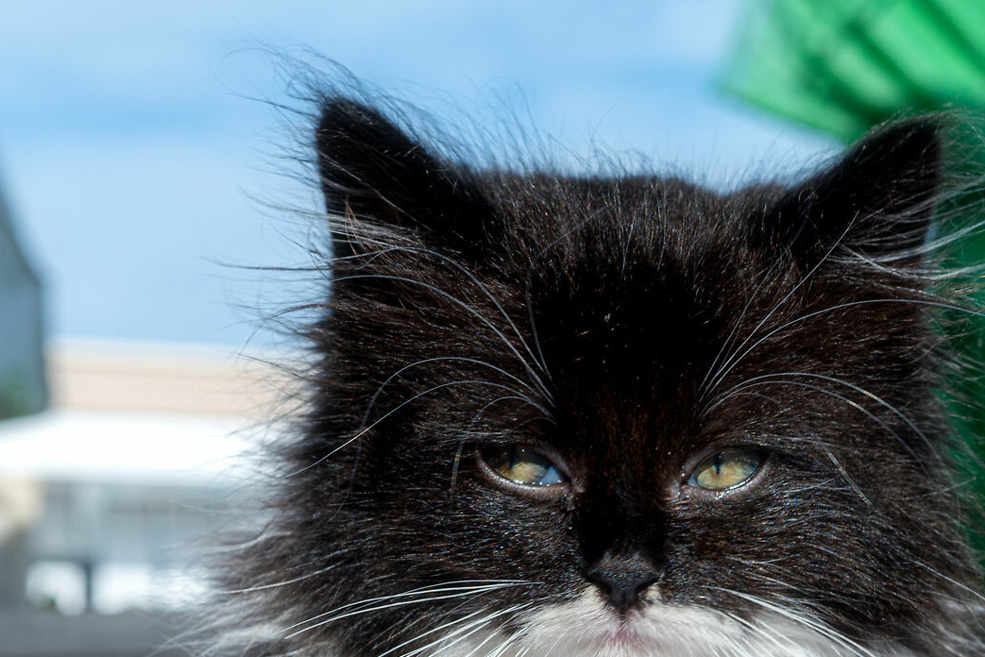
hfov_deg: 17.6
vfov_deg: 11.7
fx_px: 3147
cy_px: 754
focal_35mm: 115
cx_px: 819
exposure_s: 1/160
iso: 125
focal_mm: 50
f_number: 11
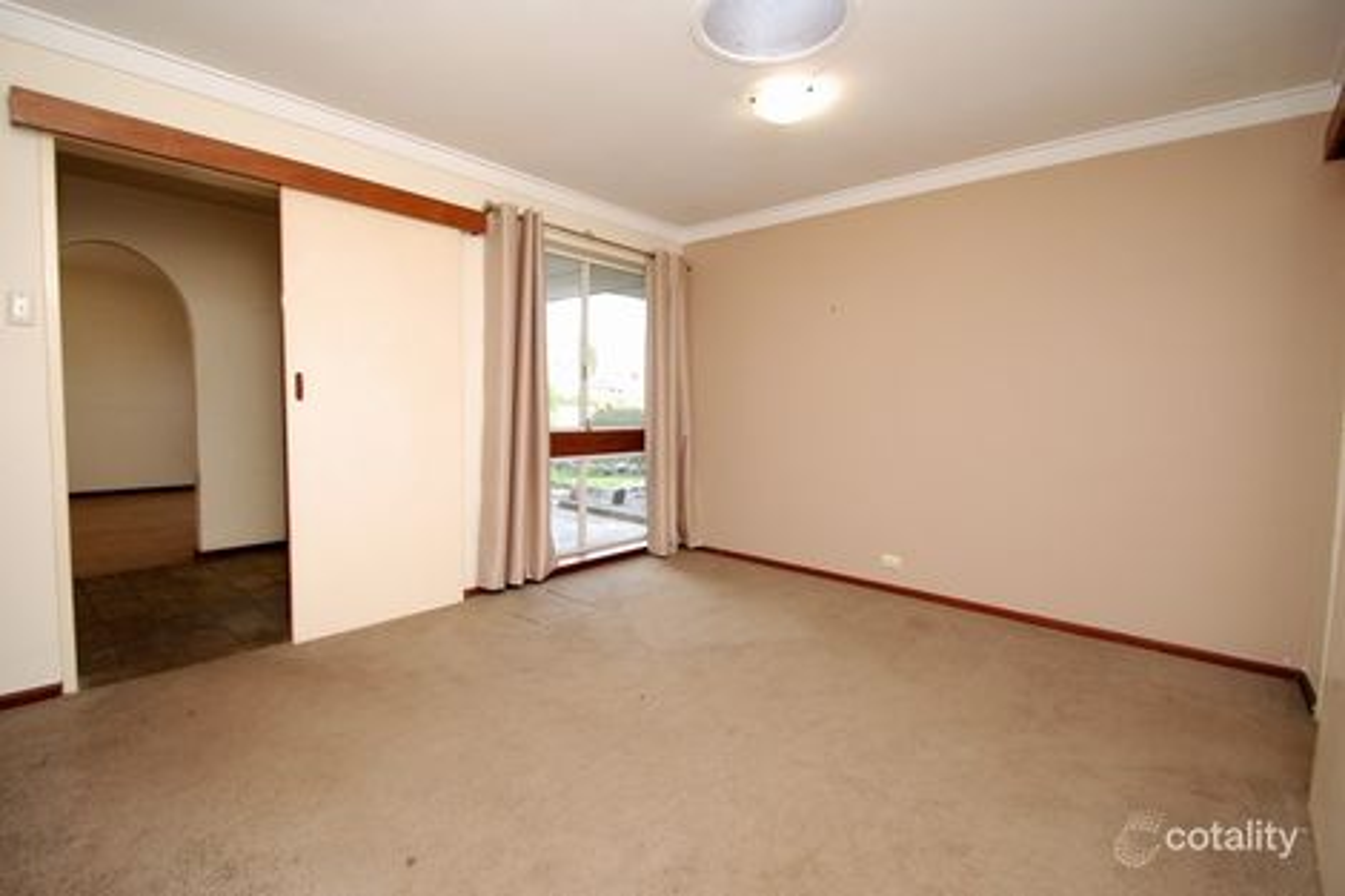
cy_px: 448
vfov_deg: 77.3
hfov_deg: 100.4
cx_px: 672
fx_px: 560
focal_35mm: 15
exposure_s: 1/60
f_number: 4
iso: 400
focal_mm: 10
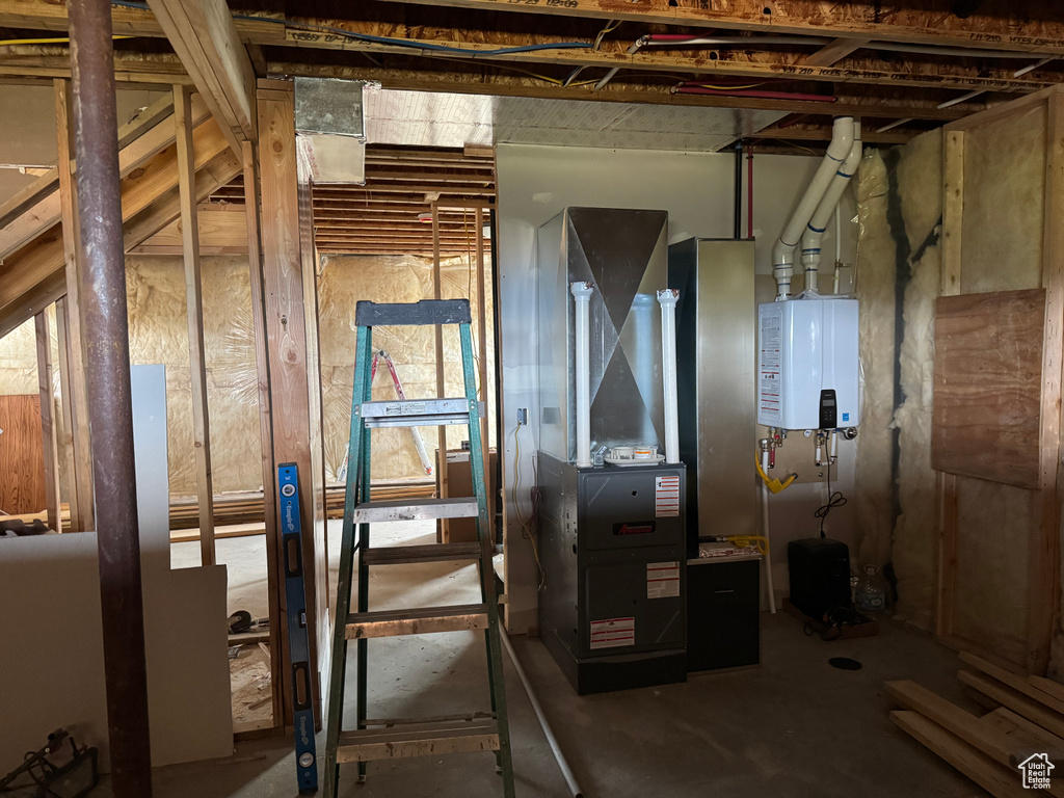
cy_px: 399
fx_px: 738
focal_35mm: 24
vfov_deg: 56.8
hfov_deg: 71.6
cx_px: 532
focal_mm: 6.76
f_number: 1.78
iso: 800
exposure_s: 1/55
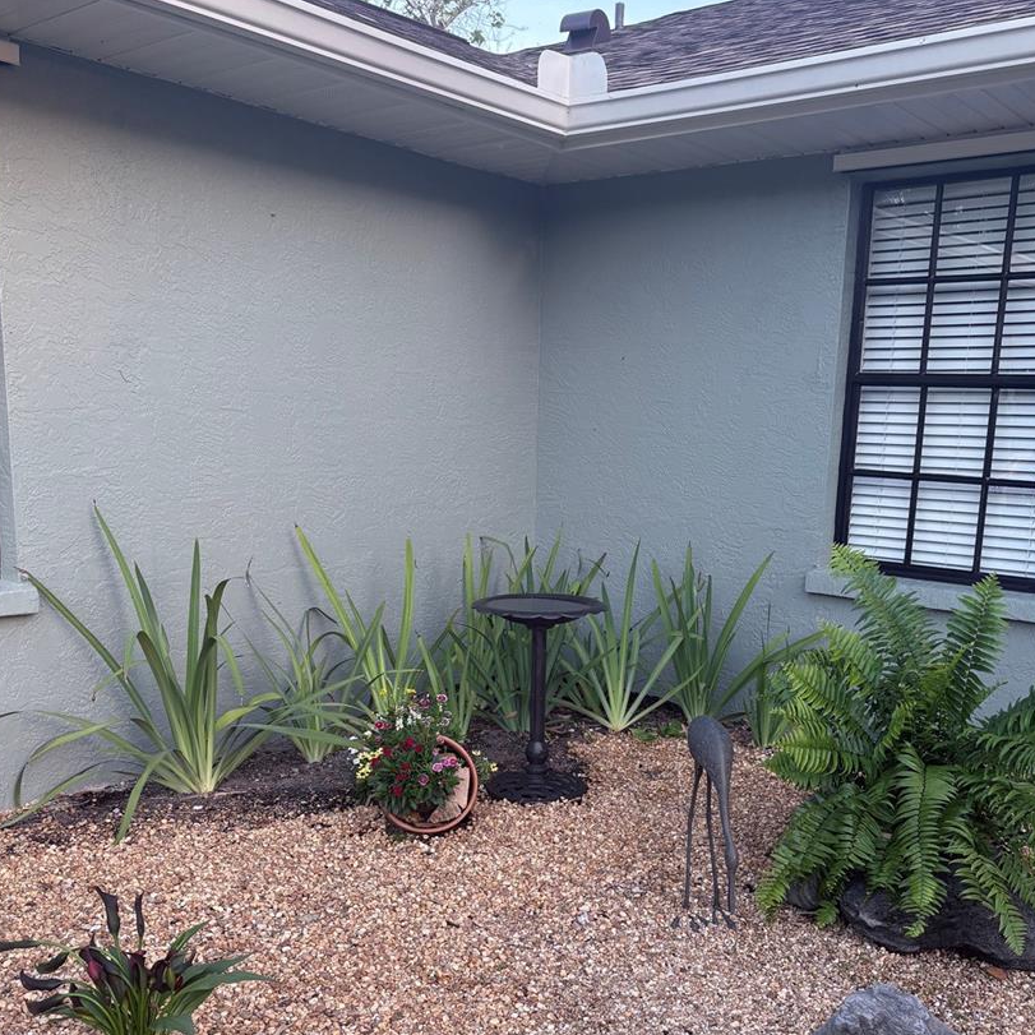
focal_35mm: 34
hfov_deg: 48.4
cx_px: 562
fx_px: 1150
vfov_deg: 48.1
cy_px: 639
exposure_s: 1/232
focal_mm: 5.96
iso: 100
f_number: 1.6
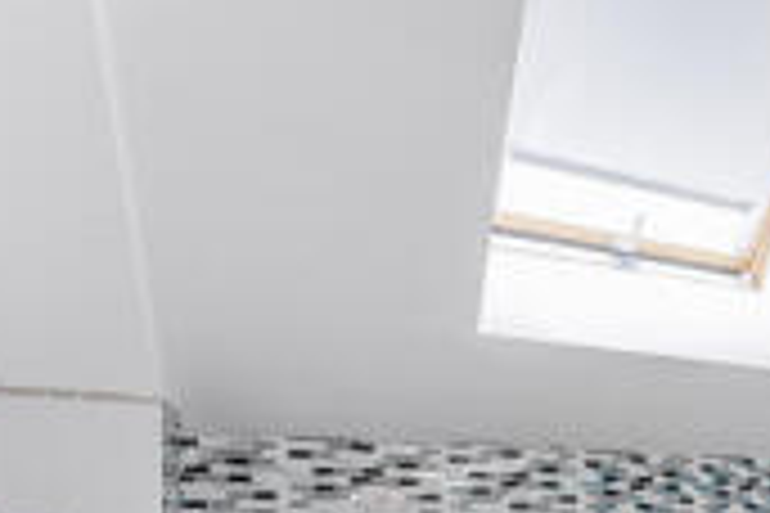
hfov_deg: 37.0
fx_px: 834
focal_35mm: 39
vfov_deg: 31.4
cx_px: 937
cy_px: 524
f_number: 8
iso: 200
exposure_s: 1/2.5
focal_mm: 14
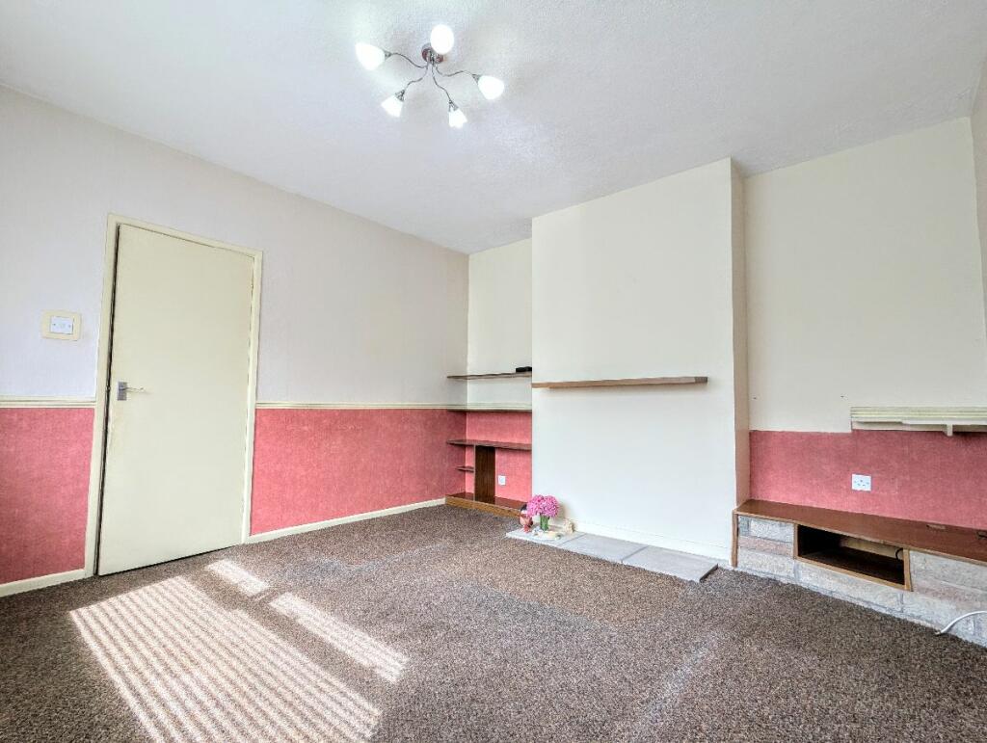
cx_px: 494
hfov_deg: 94.4
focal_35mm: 16
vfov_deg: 78.2
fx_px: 457
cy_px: 372
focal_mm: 2.35
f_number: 2.2
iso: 49
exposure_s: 1/129
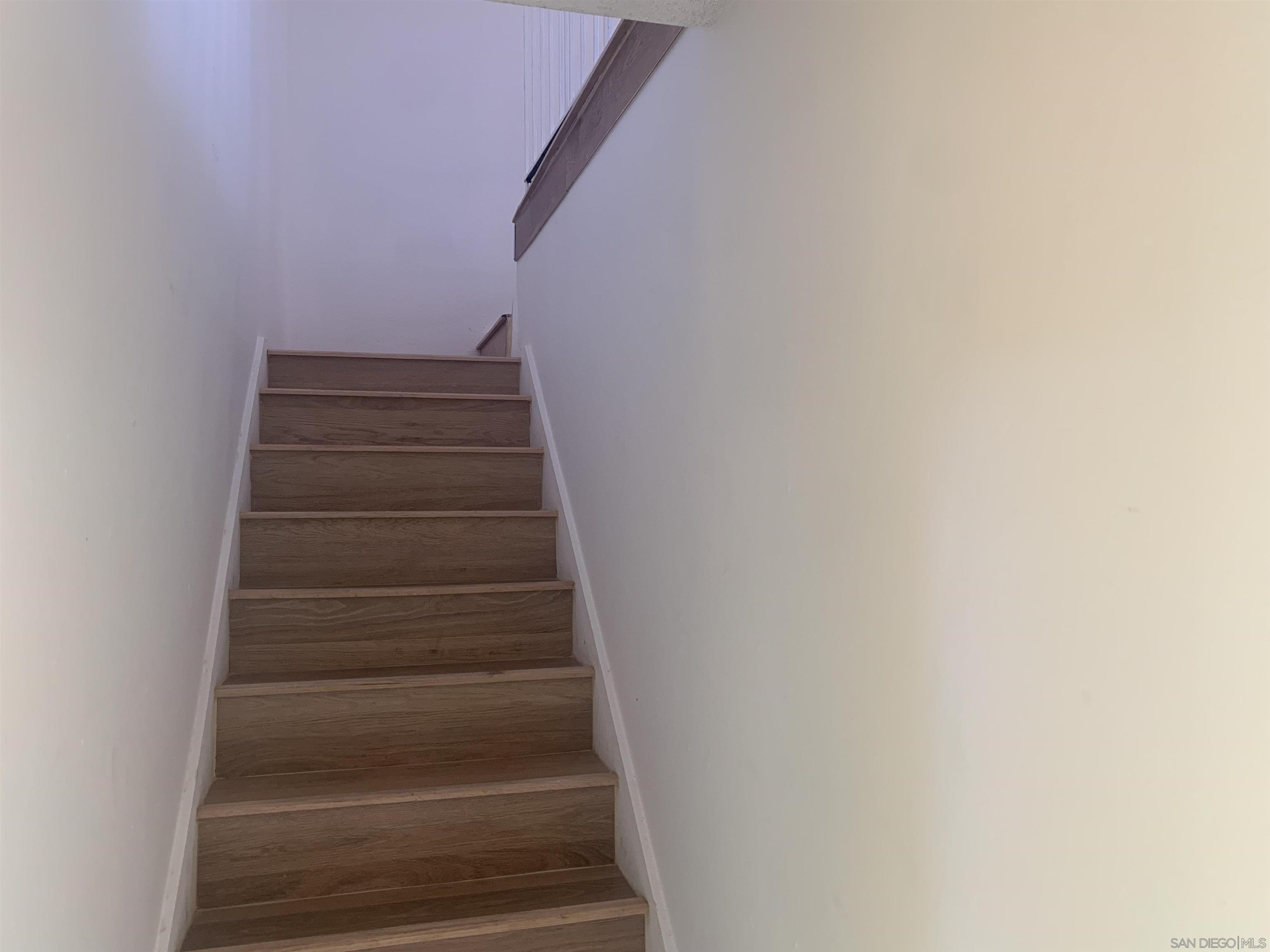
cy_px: 476
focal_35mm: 26
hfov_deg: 67.3
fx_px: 954
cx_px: 635
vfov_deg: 53.1
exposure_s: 1/87
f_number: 1.8
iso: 100
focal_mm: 4.25
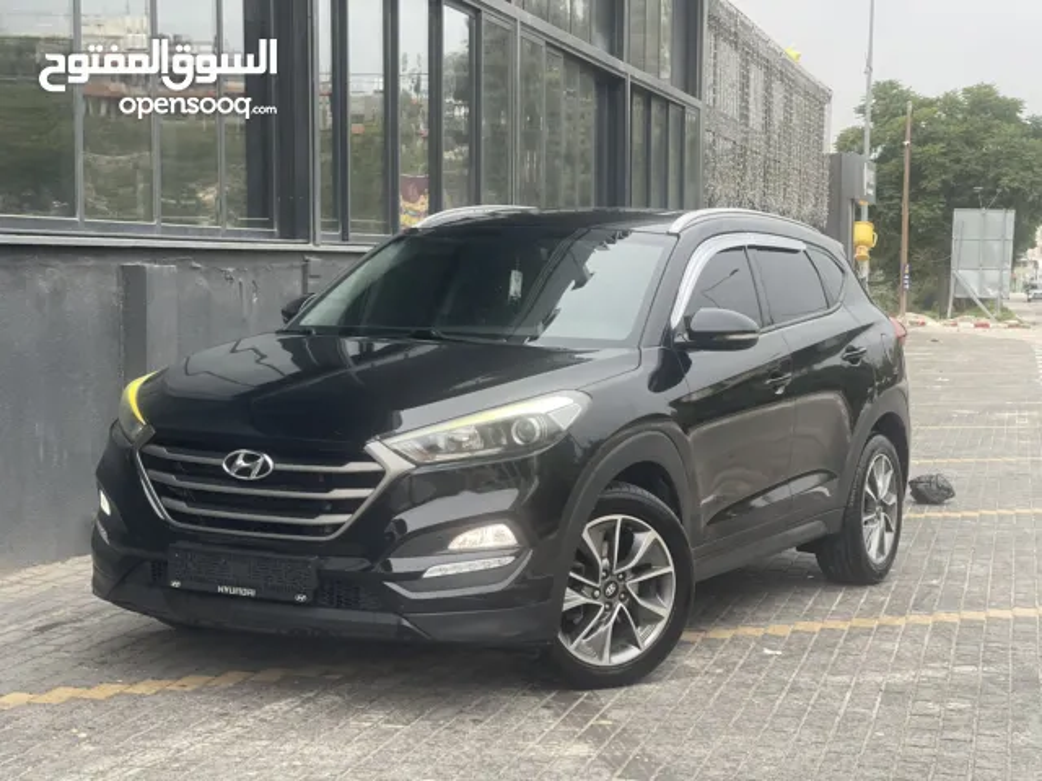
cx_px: 521
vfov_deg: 22.9
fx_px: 1927
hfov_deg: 30.3
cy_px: 390
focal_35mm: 64
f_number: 2.2
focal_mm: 7.5
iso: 125
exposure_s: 1/121
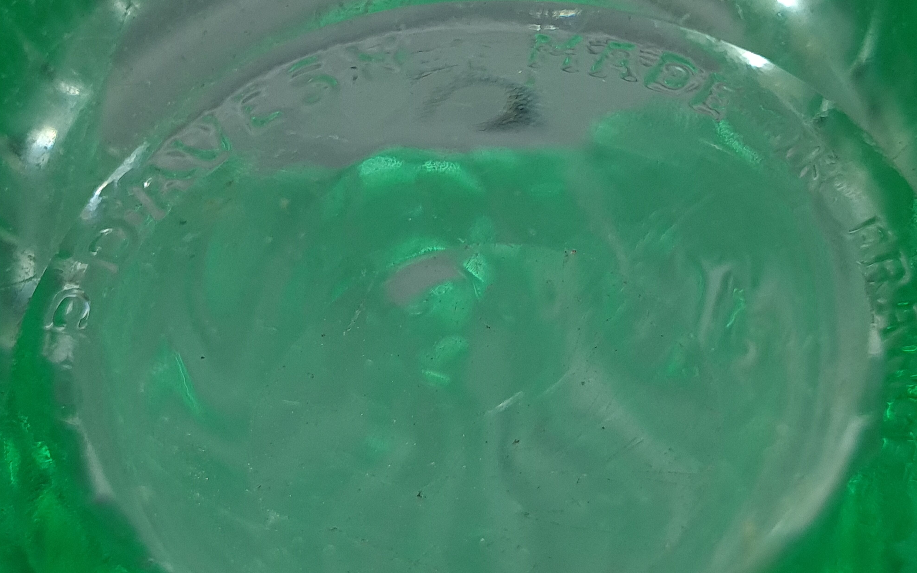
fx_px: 700
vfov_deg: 44.5
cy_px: 260
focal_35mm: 28
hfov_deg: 66.5
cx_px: 456
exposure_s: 1/50
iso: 80
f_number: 1.8
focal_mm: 5.4
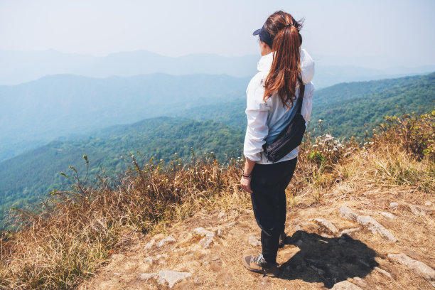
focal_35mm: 24
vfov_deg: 53.1
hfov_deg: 73.7
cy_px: 145
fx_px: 290
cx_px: 218
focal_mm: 16
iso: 200
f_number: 2.8
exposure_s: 1/2700
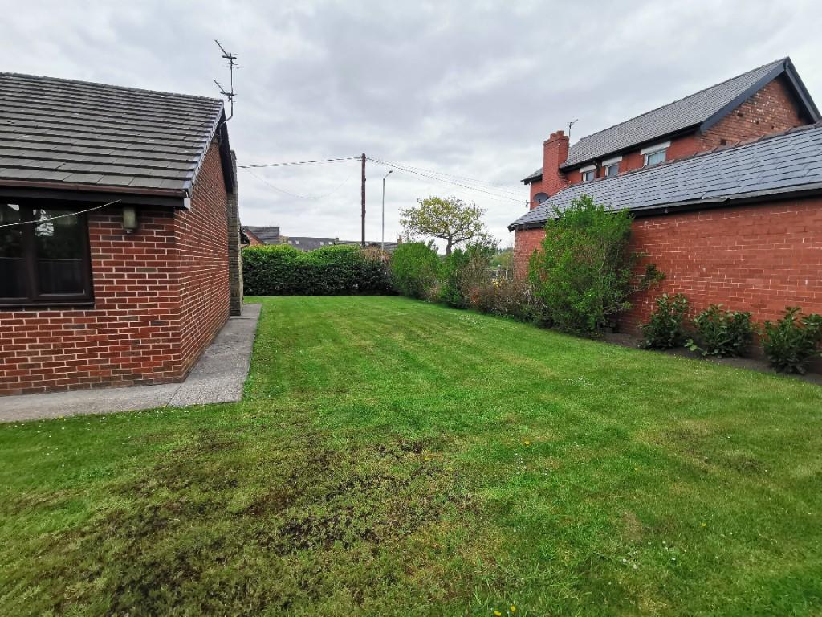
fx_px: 404
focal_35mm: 17
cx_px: 411
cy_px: 308
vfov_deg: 74.7
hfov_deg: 91.0
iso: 50
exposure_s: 1/545
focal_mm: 2.26
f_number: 2.2
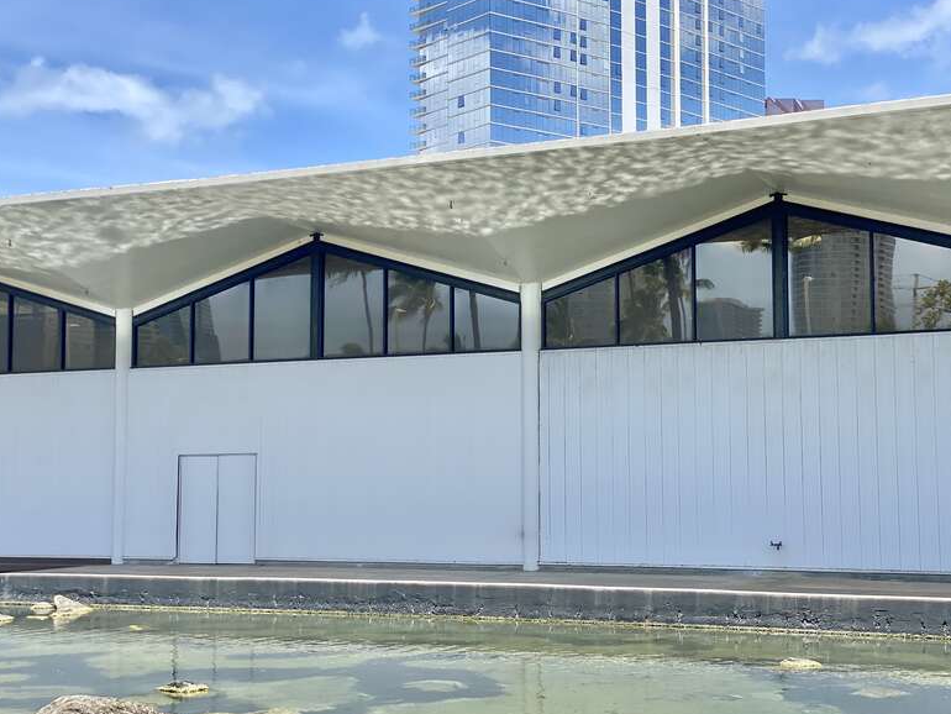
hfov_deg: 35.5
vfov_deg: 27.0
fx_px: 1484
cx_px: 485
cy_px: 352
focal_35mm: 54
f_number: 2
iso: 20
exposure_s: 1/1065
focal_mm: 6
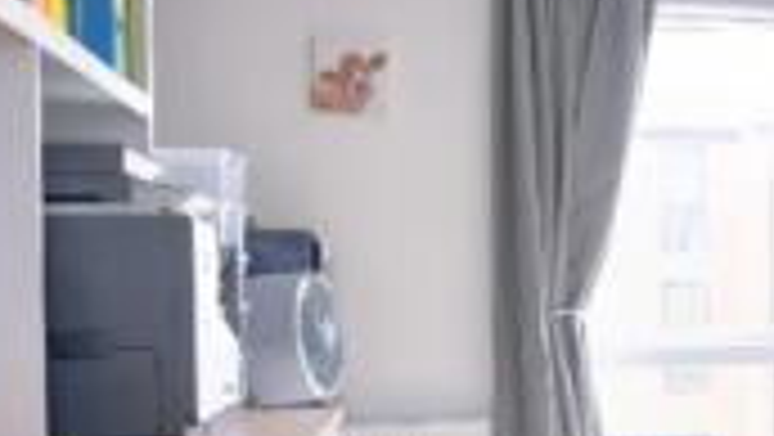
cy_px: 335
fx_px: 1232
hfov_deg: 32.3
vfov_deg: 19.9
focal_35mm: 60
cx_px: 765
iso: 640
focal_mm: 10
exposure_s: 1/15
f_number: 4
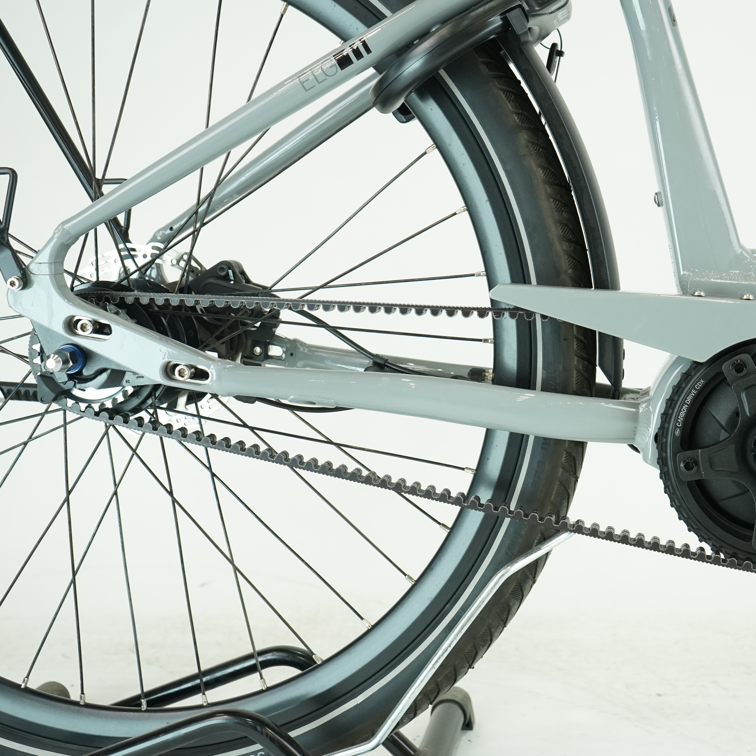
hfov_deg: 36.9
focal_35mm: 45
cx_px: 544
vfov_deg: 37.6
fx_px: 1112
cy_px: 380
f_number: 5.6
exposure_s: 1/200
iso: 1600
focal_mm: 35
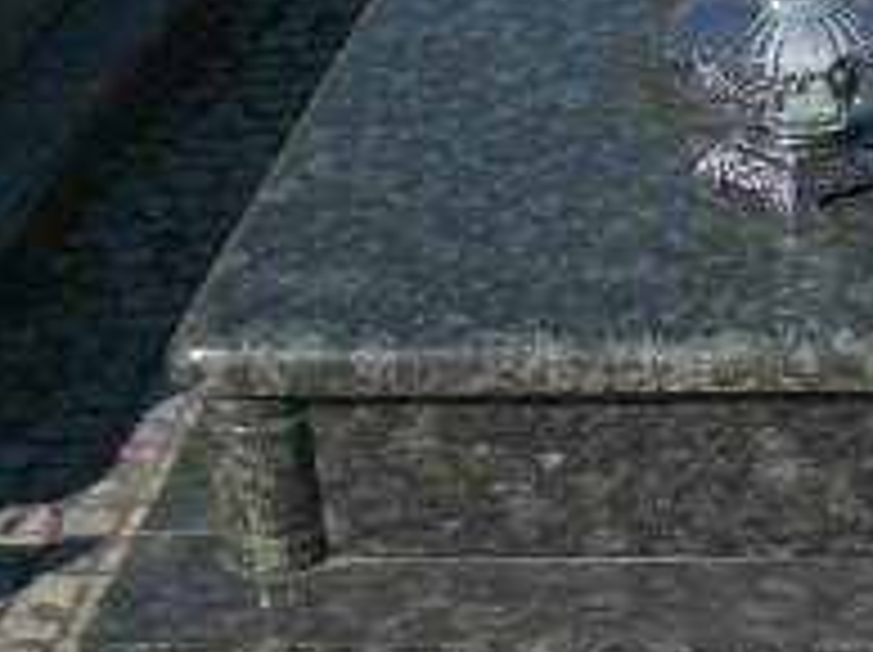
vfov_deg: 12.4
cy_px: 103
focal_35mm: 119
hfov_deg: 15.9
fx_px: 2997
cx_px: 1071
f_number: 4.8
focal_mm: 6
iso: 80
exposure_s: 1/640
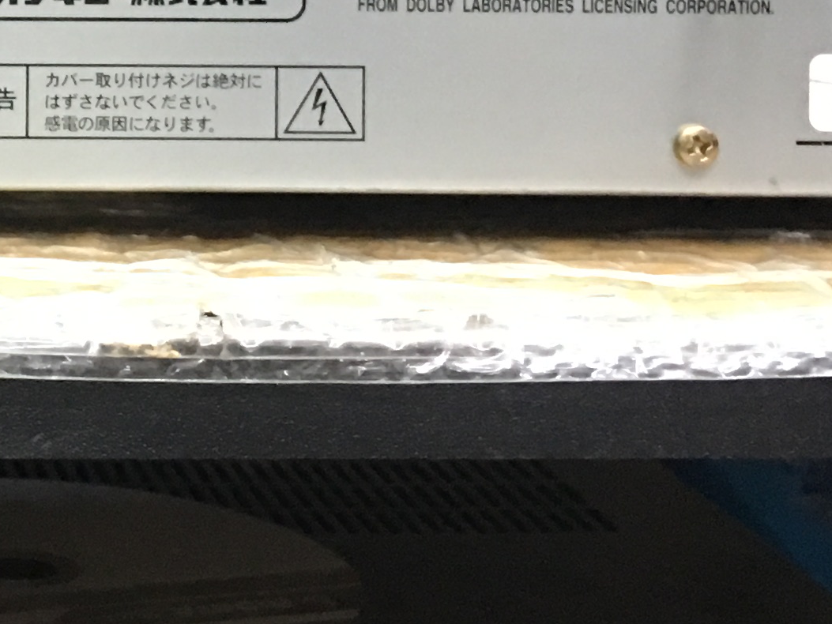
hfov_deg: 16.6
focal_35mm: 111
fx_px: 2668
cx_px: -285
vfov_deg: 12.8
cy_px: -264
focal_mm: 4.15
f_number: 2.2
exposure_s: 1/8
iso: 100
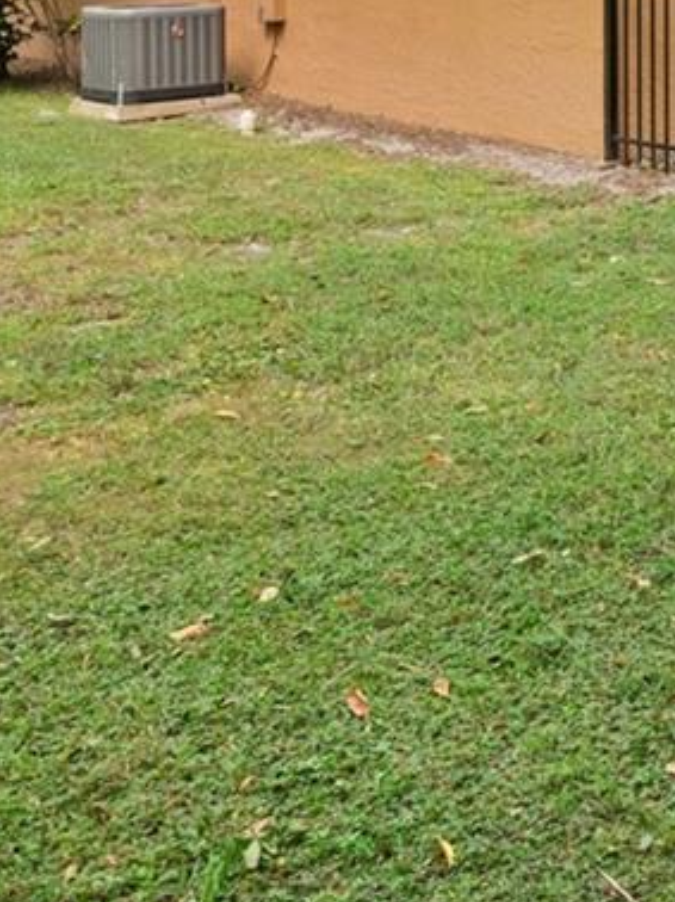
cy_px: -85
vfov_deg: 30.3
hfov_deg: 22.2
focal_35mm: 57
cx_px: 947
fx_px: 1484
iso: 250
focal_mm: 14
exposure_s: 1/200
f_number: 6.3
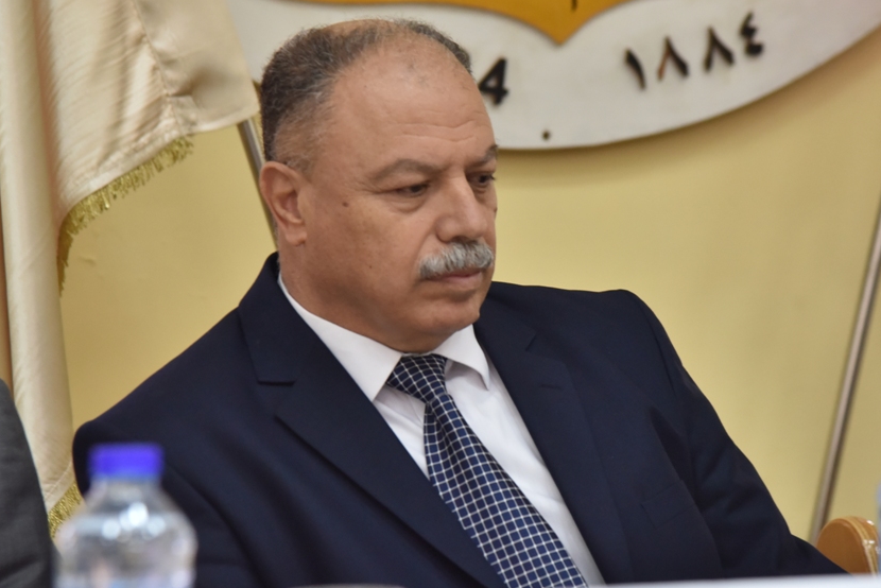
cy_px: 299
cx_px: 443
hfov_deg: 13.9
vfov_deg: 9.3
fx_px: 3623
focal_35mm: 148
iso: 1600
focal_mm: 120
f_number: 5
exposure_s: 1/100
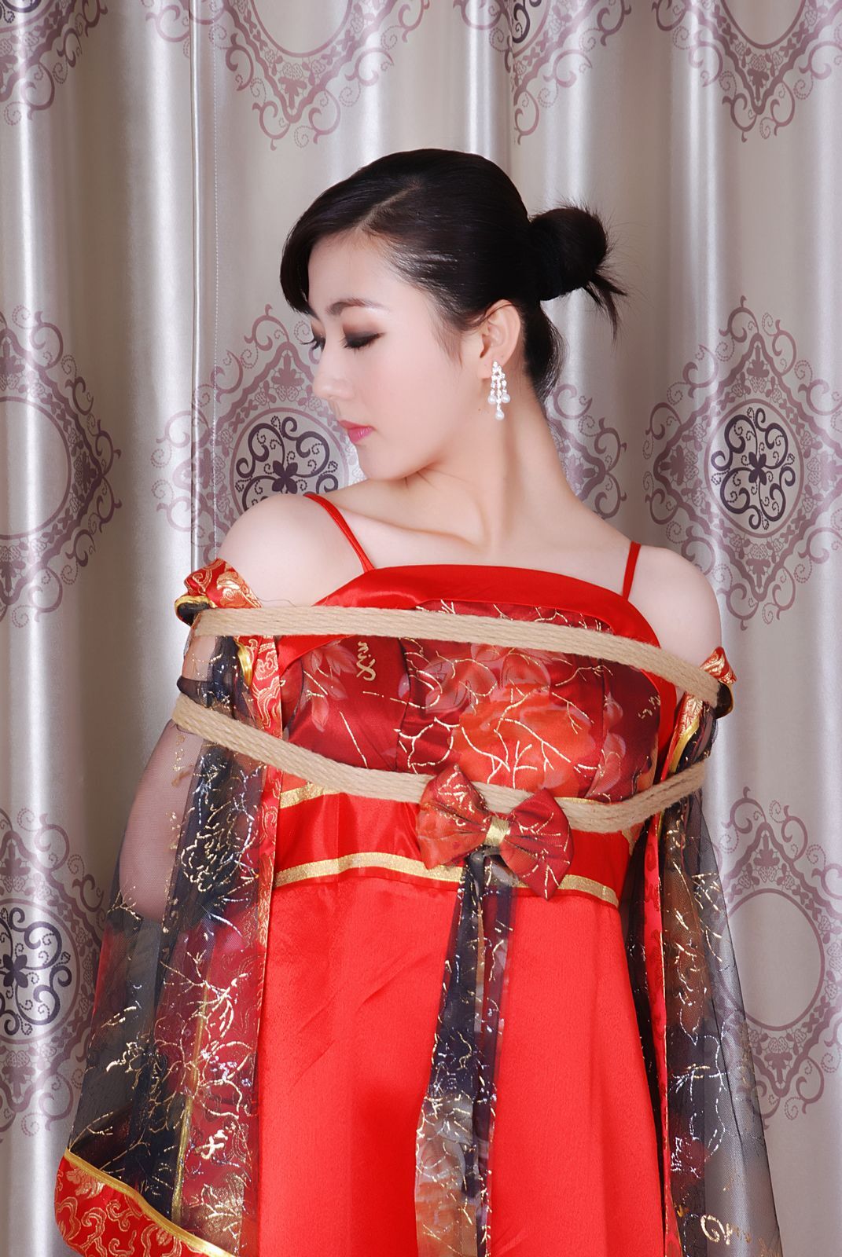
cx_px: 421
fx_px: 4198
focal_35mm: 120
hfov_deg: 11.5
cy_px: 628
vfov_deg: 17.0
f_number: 11
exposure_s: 1/8
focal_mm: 80
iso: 100
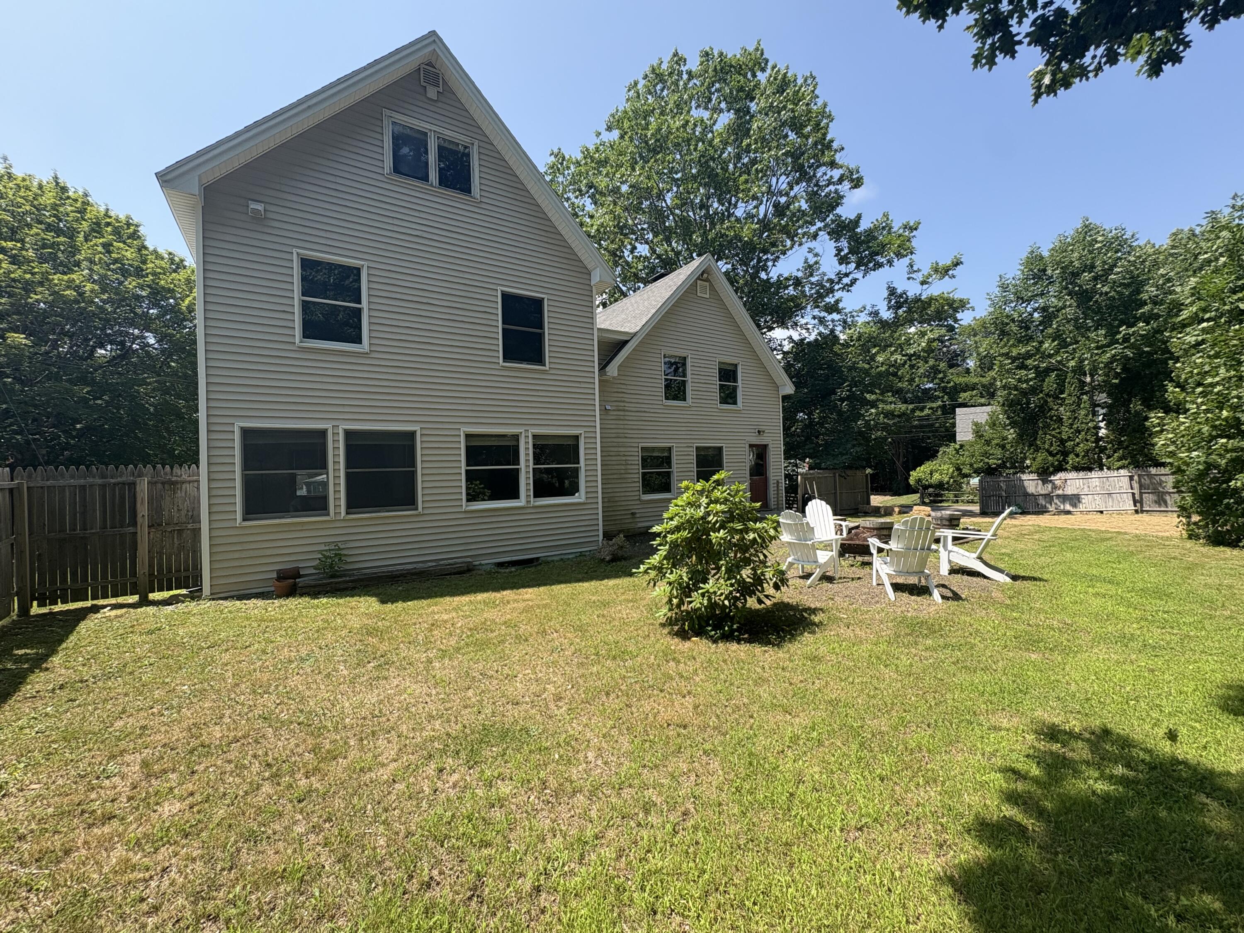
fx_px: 503
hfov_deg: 102.1
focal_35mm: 14
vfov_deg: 85.7
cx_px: 622
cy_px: 466
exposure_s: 1/831
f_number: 2.2
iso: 64
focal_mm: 2.22
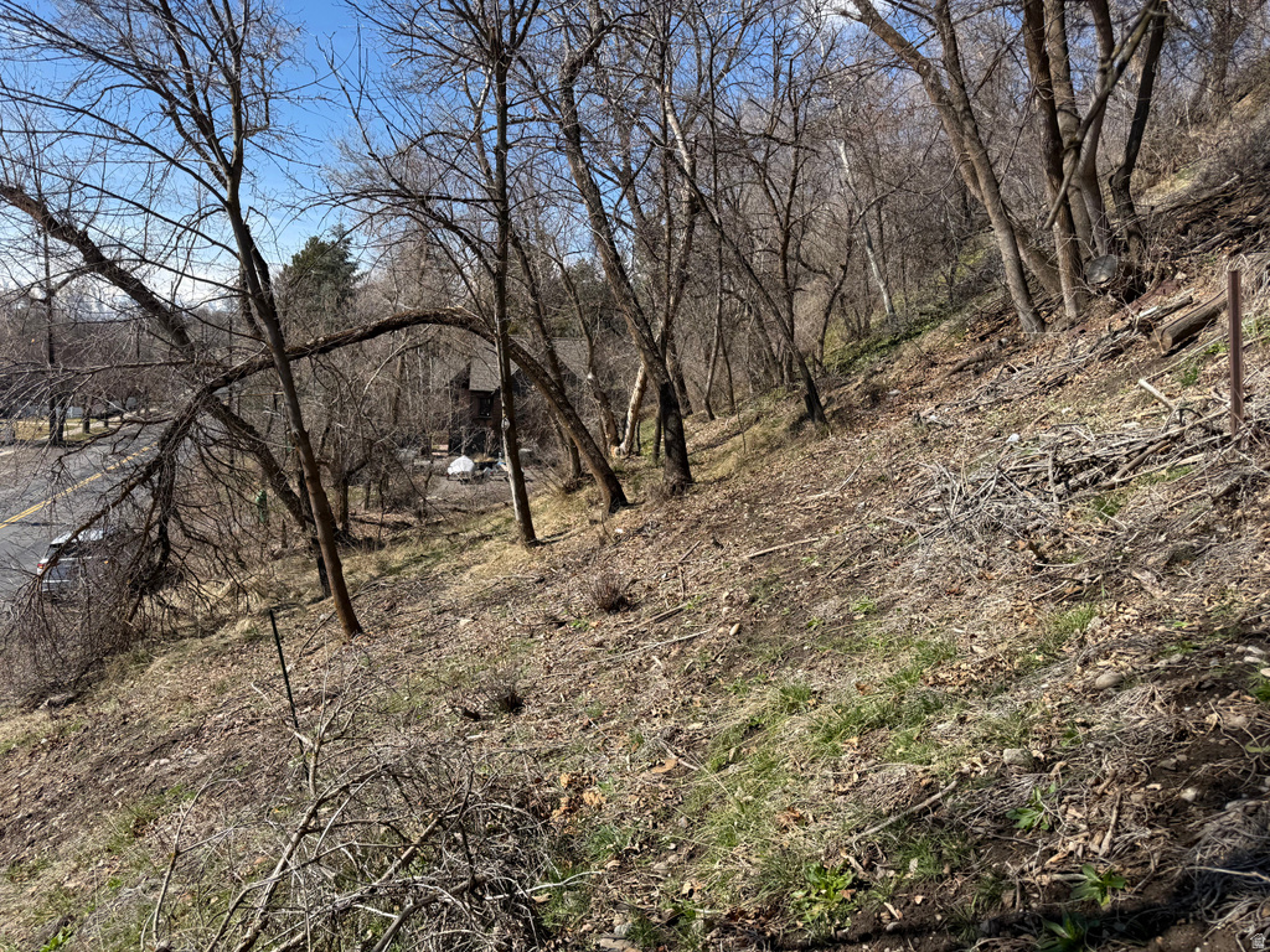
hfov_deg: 71.6
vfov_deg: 56.8
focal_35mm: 24
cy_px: 476
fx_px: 881
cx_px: 635
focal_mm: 6.76
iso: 80
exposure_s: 1/3279
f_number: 1.78
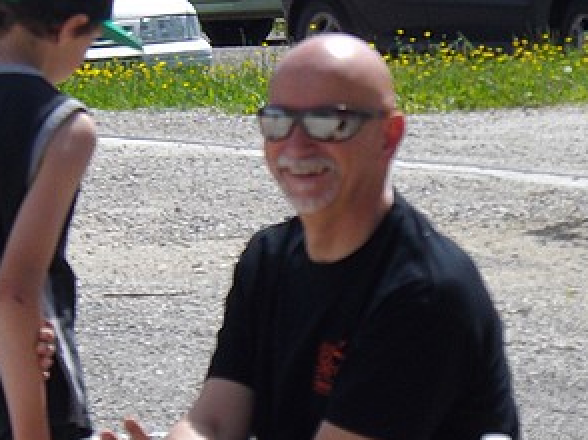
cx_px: 342
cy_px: 342
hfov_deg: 4.6
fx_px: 7349
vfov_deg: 3.4
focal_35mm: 433
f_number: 4.2
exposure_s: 1/640
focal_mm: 28.3
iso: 100
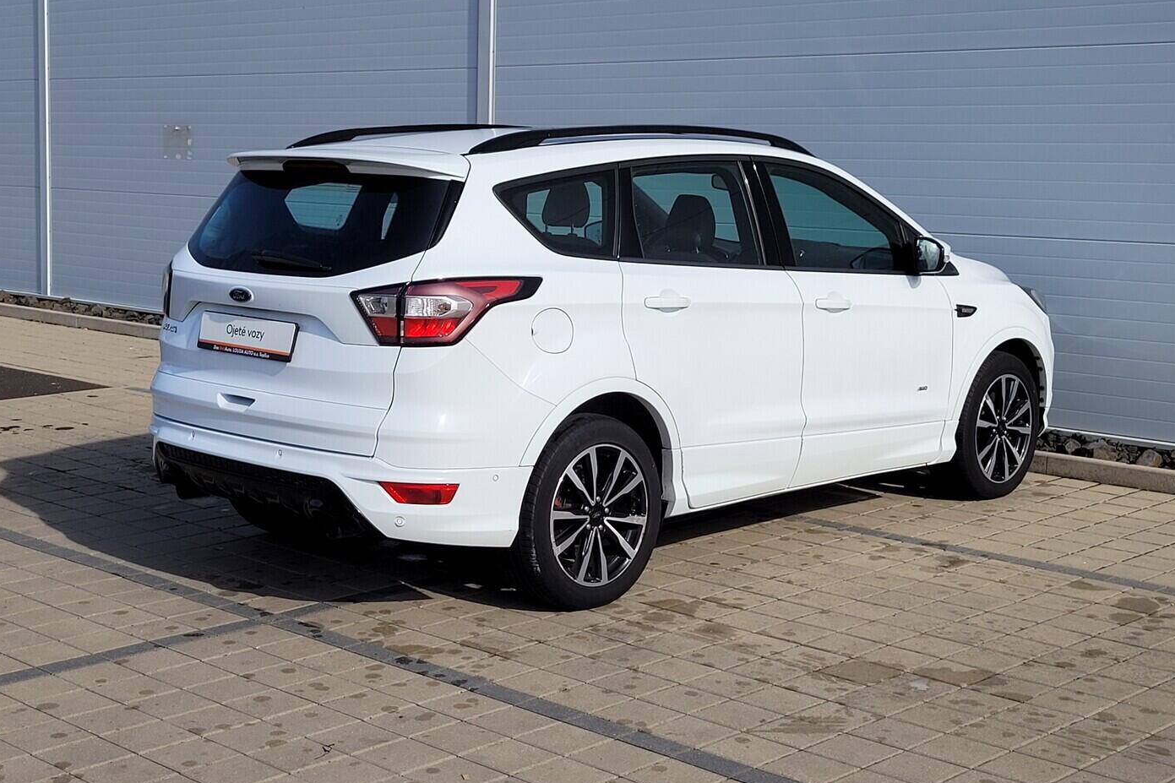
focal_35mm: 28
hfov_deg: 65.5
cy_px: 345
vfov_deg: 46.3
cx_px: 590
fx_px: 914
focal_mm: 5.4
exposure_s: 1/3084
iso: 40
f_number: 1.8
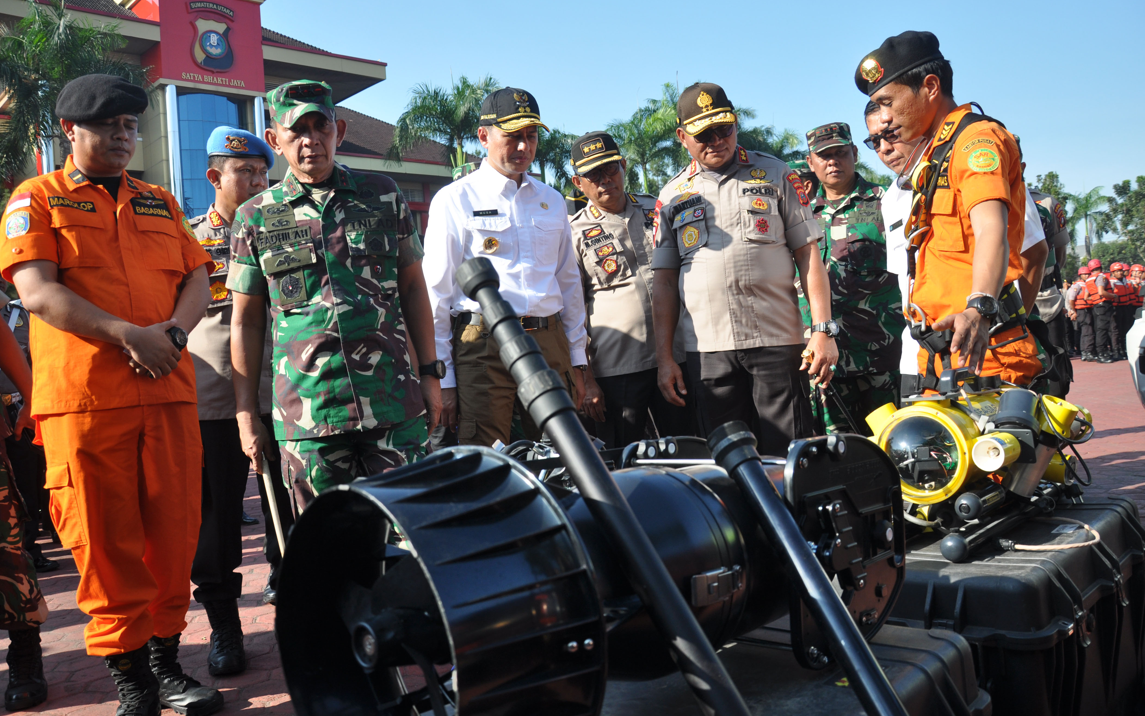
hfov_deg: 66.5
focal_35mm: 28
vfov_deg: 44.5
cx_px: 570
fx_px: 874
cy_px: 336
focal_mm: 18
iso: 200
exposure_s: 1/500
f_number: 5.6
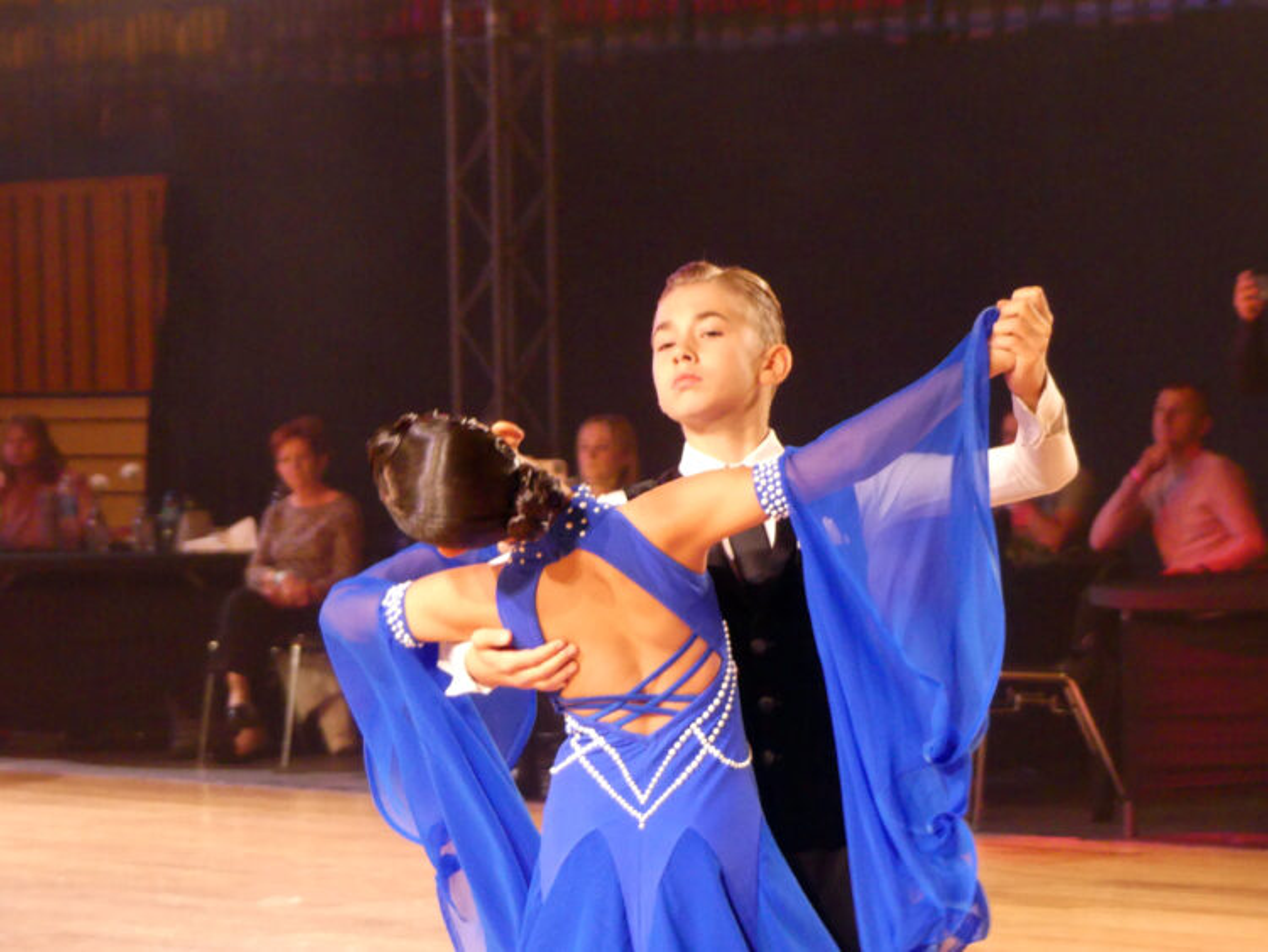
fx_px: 6706
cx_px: 634
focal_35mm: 183
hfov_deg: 10.8
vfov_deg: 8.1
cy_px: 476
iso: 1000
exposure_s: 1/80
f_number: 2.8
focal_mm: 33
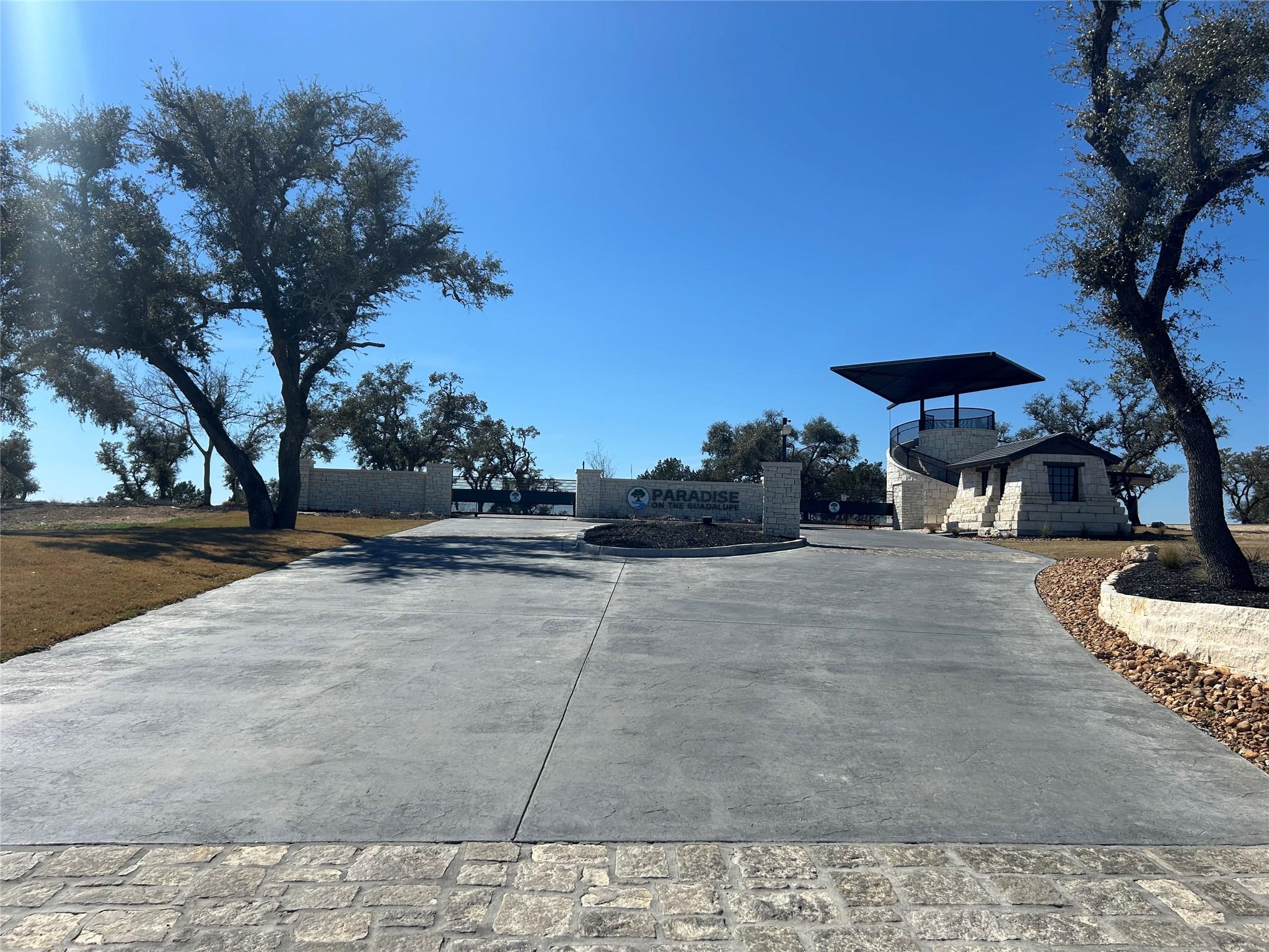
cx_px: 634
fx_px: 953
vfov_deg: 53.1
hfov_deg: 67.3
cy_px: 476
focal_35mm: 26
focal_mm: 5.7
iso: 50
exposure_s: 1/6579
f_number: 1.5
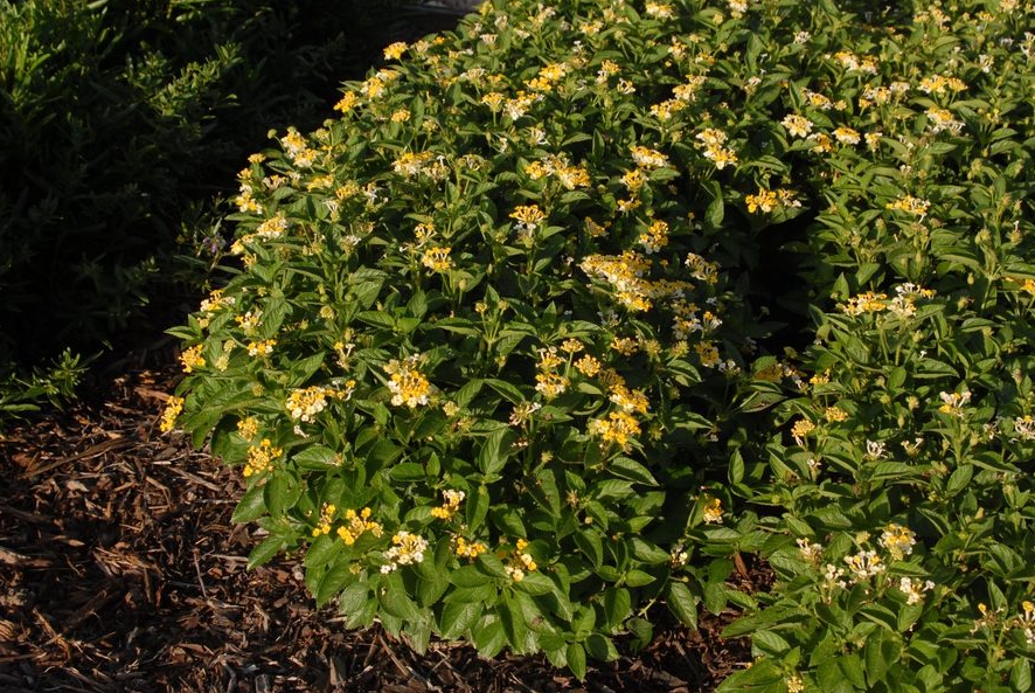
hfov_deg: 38.1
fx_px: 1497
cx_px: 508
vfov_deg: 26.1
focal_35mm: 52
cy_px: 318
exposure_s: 1/320
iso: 400
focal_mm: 30
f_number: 9
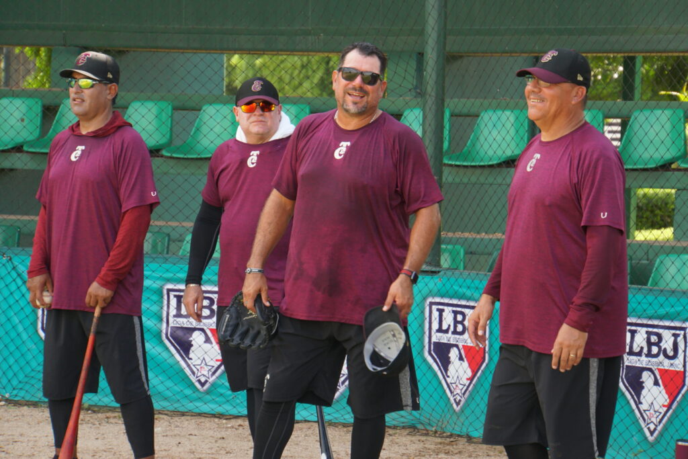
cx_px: 344
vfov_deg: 7.9
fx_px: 3326
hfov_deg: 11.8
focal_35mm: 174
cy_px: 230
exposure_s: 1/200
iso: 320
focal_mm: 116
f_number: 6.3
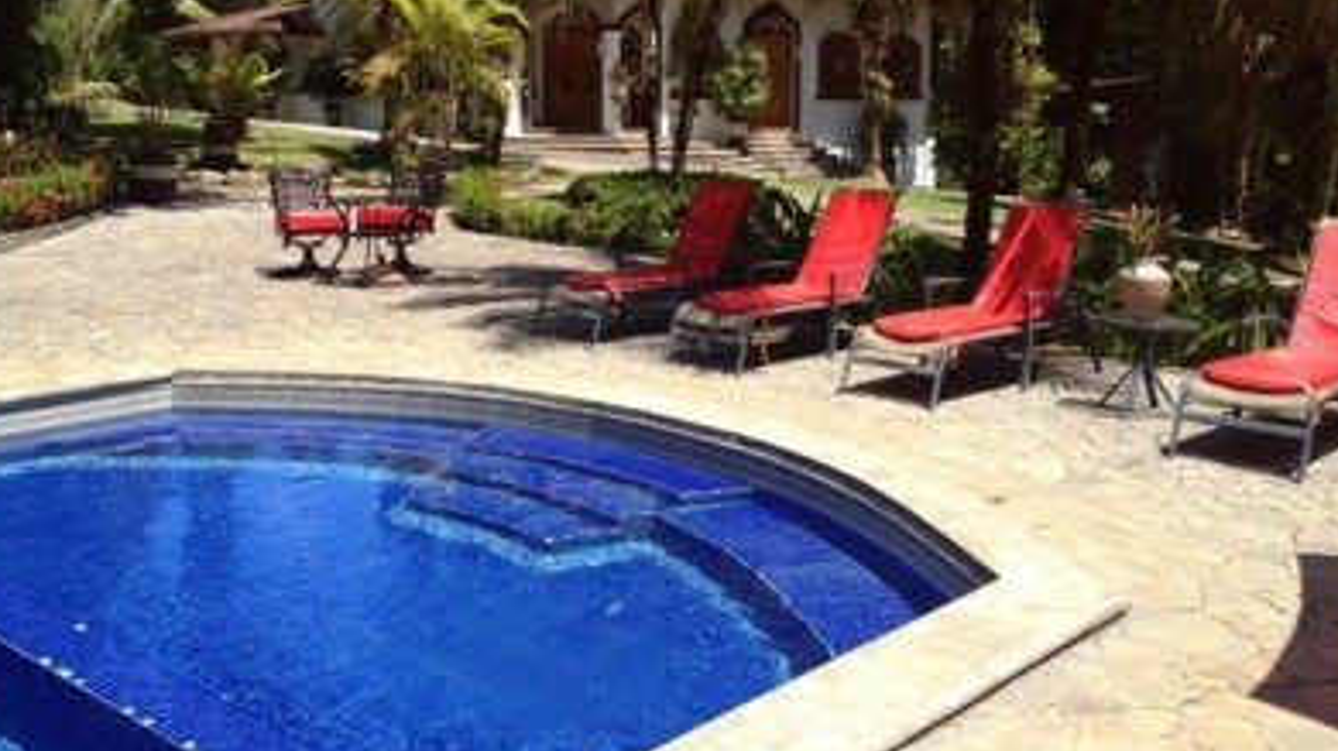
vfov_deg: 26.8
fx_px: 1560
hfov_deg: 46.4
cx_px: 642
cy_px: 213
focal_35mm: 44
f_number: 2.4
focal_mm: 4.28
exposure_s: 1/986
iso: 50
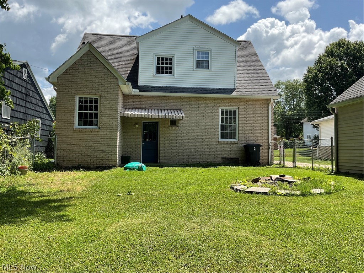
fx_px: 305
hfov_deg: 61.7
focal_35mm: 29
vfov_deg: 48.2
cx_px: 182
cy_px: 136
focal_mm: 3
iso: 16
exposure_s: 1/1168
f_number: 1.8
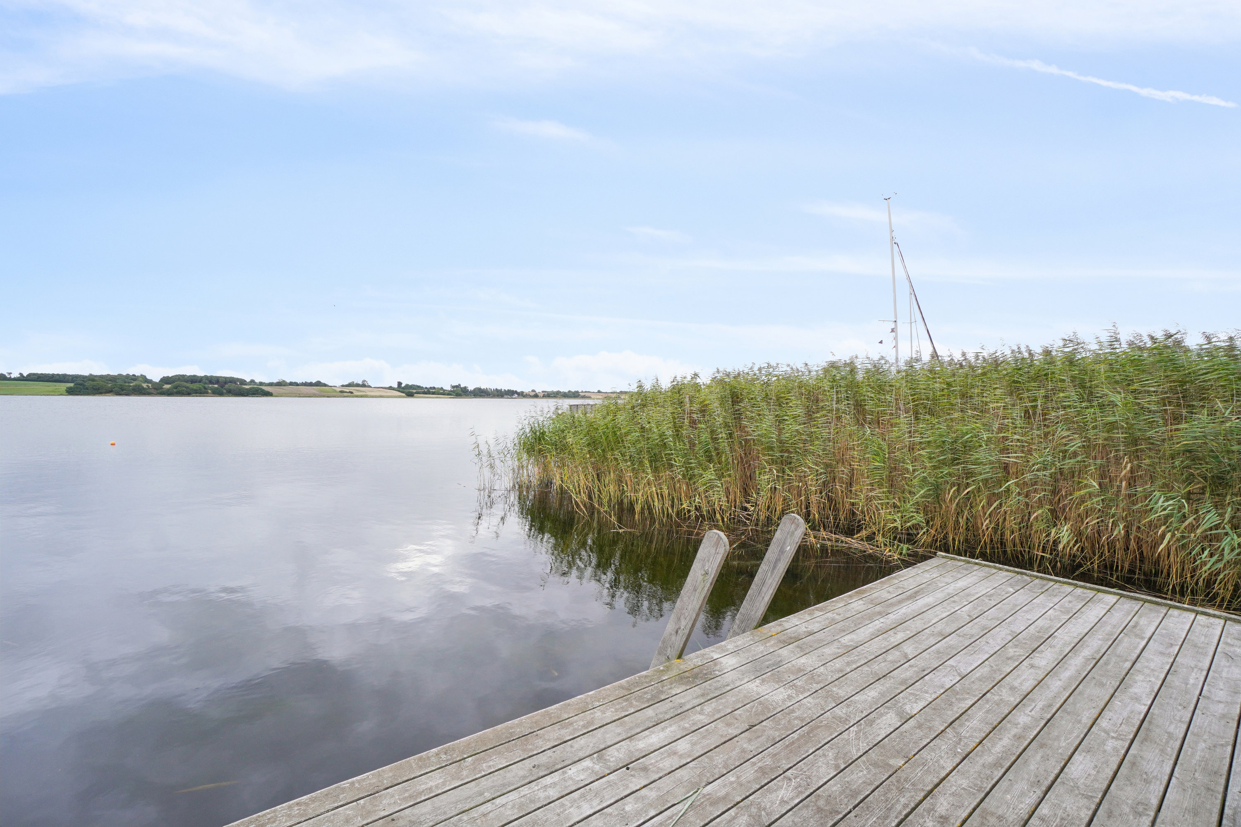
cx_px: 620
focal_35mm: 15
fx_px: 517
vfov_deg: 77.3
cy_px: 414
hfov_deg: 100.4
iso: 200
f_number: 8
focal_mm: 10
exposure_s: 1/160
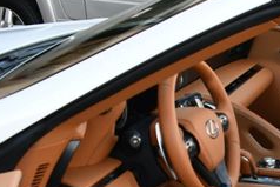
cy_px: 201
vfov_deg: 13.9
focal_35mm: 97
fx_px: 755
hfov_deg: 19.4
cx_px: 362
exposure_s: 1/250
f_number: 5
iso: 400
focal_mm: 18
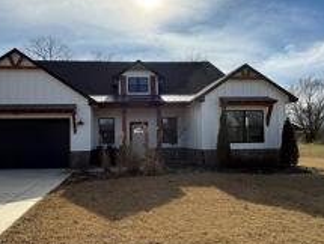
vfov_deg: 53.2
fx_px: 244
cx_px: 133
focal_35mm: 26
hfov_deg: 66.7
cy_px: 128
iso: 80
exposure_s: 1/2976
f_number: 2.2
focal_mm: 2.22
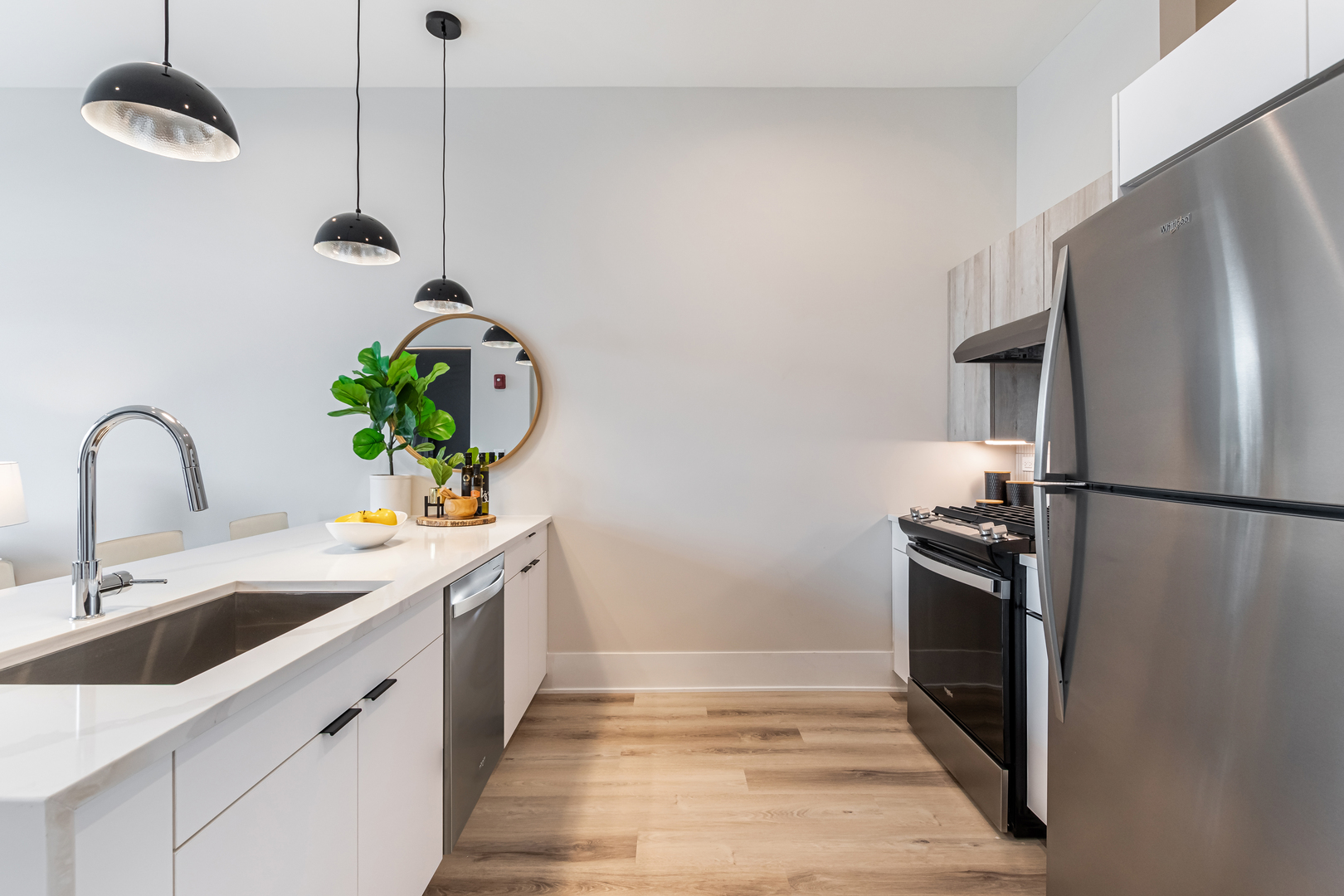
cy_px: 448
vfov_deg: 73.7
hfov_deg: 96.7
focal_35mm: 16
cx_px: 672
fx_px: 597
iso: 320
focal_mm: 11
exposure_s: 1/160
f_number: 8
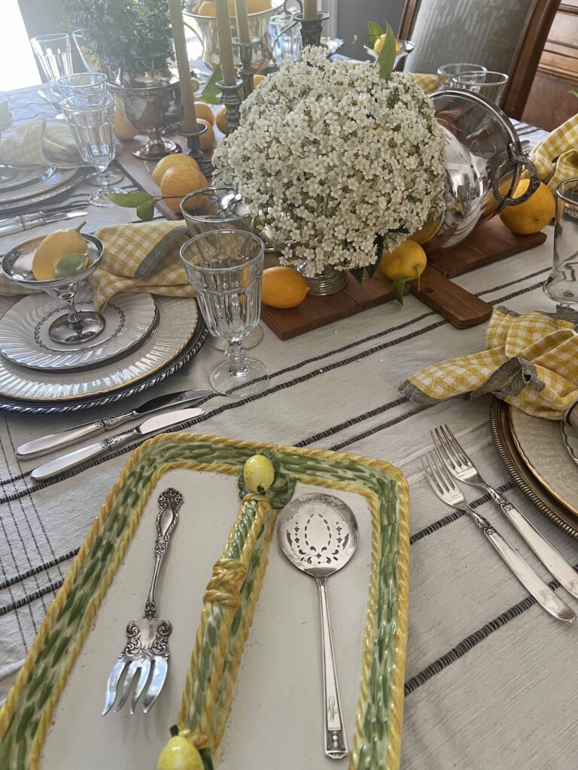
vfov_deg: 67.3
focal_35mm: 26
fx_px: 579
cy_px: 385
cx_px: 289
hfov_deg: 53.1
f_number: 1.5
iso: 125
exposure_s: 1/92
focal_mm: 5.7
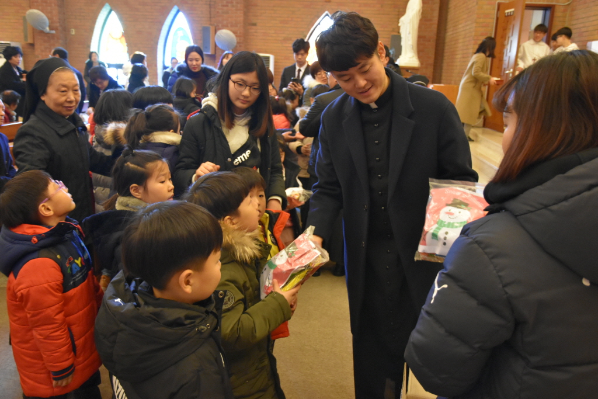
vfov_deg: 43.6
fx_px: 498
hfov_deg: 61.9
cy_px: 200
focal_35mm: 30
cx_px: 299
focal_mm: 20
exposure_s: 1/60
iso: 3600
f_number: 3.8
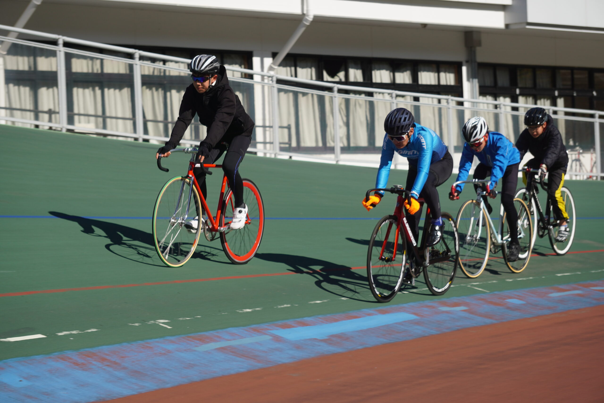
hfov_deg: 15.2
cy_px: 202
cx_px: 302
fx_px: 2265
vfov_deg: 10.2
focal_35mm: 135
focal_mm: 90
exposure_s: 1/320
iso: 100
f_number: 5.6
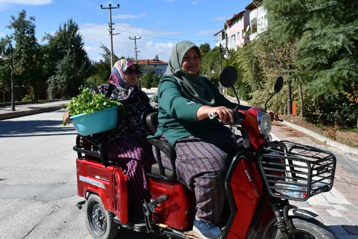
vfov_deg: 33.4
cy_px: 120
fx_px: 398
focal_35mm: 40
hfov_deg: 48.5
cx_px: 179
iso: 100
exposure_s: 1/320
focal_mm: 27
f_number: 9
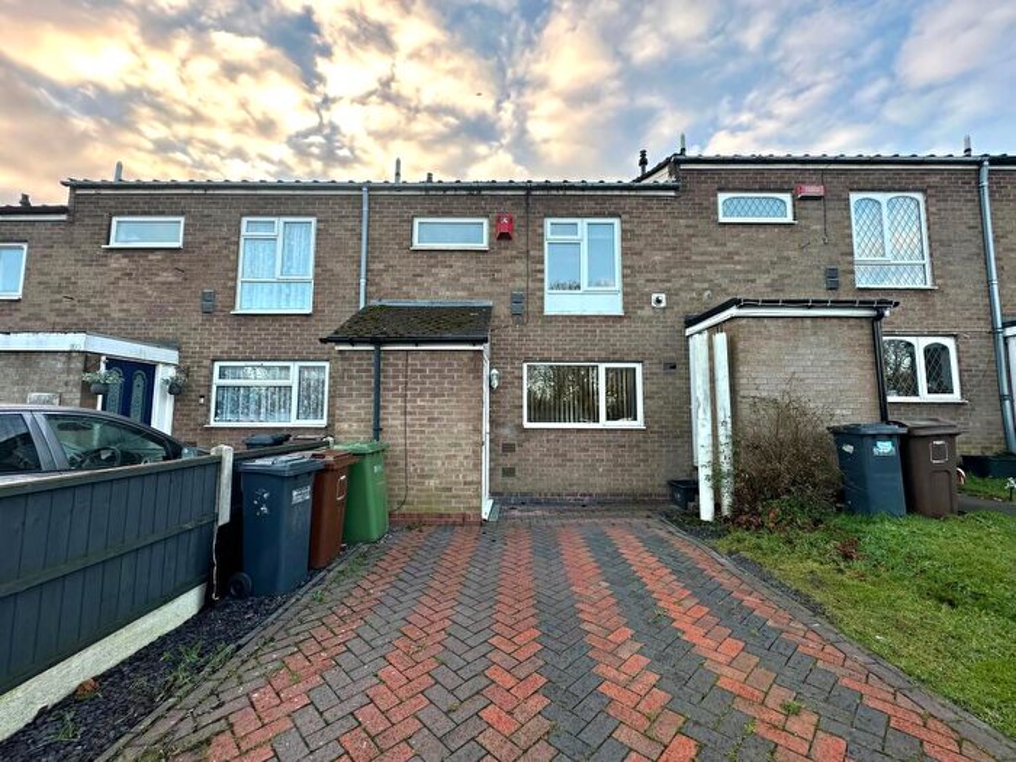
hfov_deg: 102.1
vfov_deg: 85.7
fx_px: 411
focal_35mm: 14
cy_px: 381
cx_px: 508
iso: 40
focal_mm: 2.22
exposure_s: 1/144
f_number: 2.2
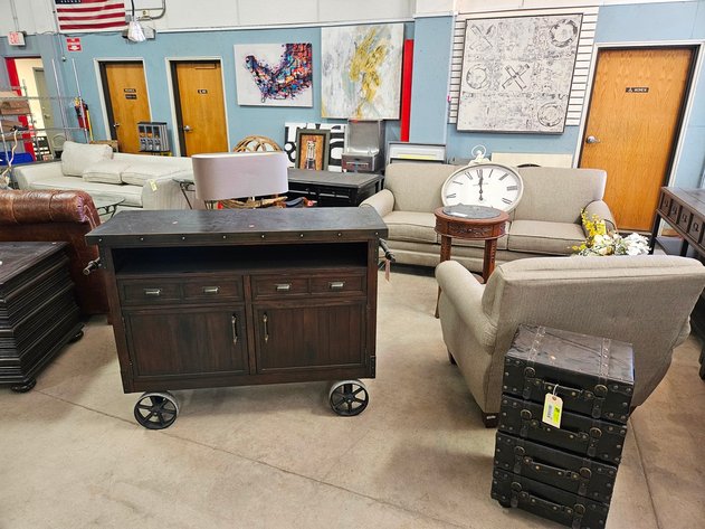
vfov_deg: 58.9
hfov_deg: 73.9
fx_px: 468
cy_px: 264
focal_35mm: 23
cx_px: 352
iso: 500
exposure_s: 1/120
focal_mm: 5.4
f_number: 1.8
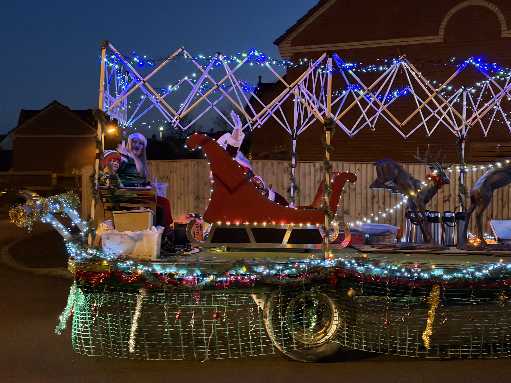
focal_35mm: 48
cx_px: 256
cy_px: 192
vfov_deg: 30.3
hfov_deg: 39.7
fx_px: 709
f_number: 1.78
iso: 640
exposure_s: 1/20
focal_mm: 6.76
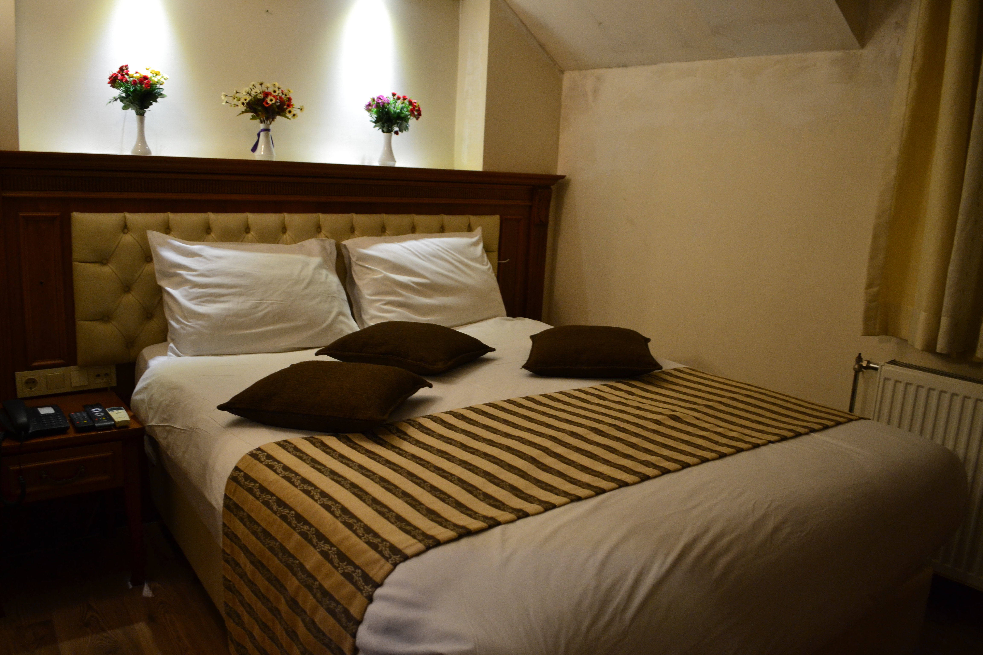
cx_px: 492
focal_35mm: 27
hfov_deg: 67.4
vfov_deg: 47.9
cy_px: 328
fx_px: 737
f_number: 3.5
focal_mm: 18
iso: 800
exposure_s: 1/15
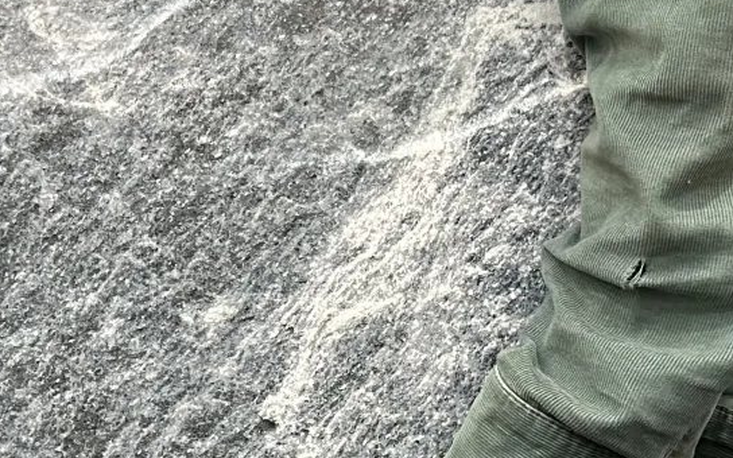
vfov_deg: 17.8
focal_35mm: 73
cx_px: 446
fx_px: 1458
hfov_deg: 28.1
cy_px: 303
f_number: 1.5
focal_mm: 5.7
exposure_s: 1/50
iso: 400
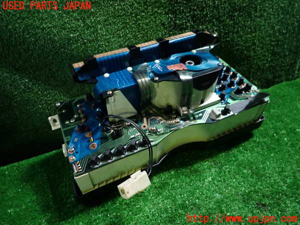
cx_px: 150
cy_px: 112
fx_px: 217
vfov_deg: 54.9
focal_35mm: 25
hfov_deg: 69.4
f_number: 2
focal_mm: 4.5
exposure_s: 1/30
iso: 250
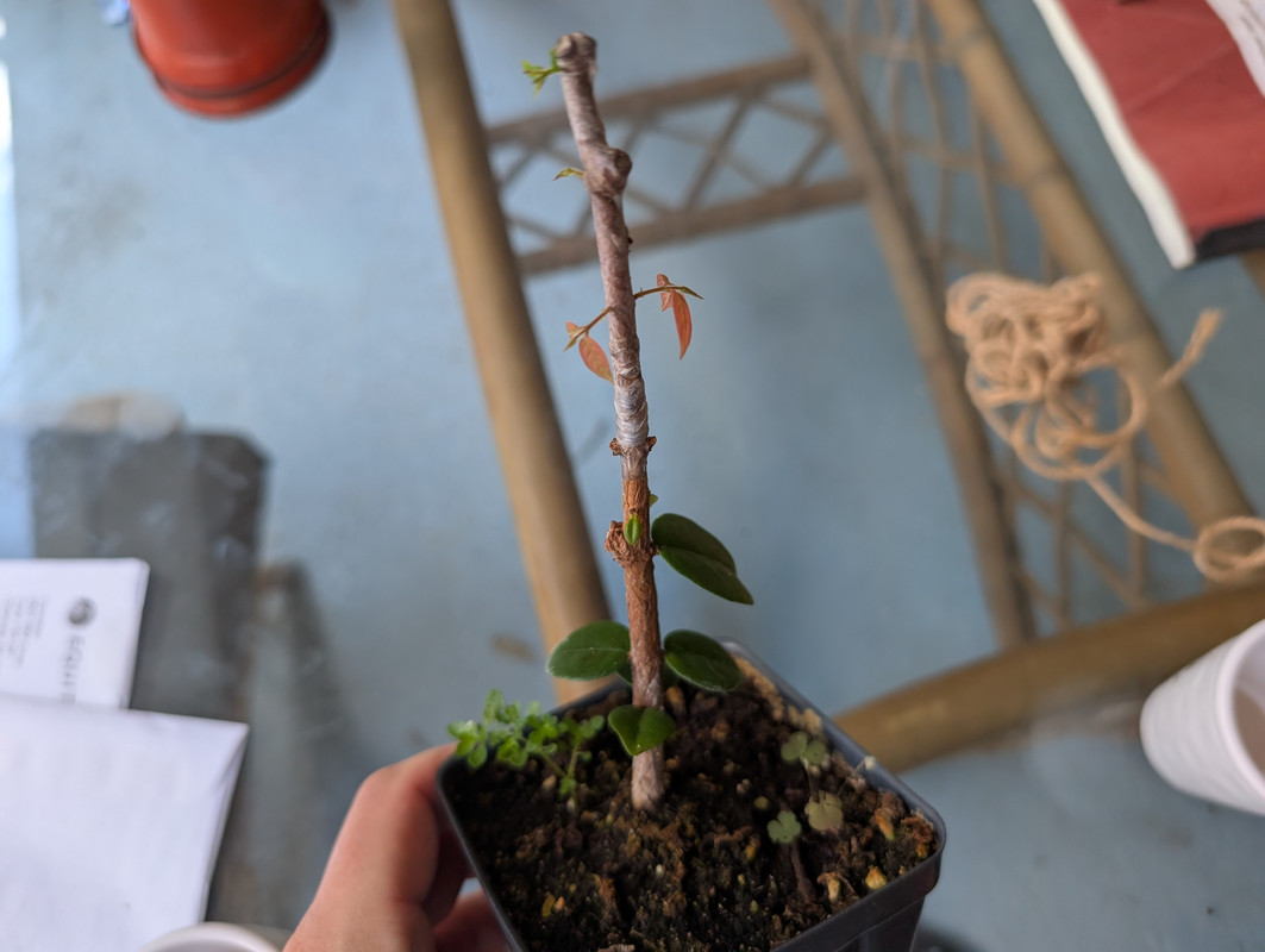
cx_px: 632
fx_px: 878
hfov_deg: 71.5
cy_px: 476
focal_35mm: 24
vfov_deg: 56.9
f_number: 1.68
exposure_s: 1/180
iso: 101
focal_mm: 6.9
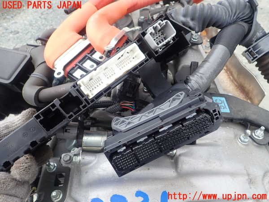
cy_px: 101
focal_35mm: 25
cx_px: 134
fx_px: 194
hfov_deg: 69.4
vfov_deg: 54.9
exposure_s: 1/125
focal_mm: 4.5
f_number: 2.8
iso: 100
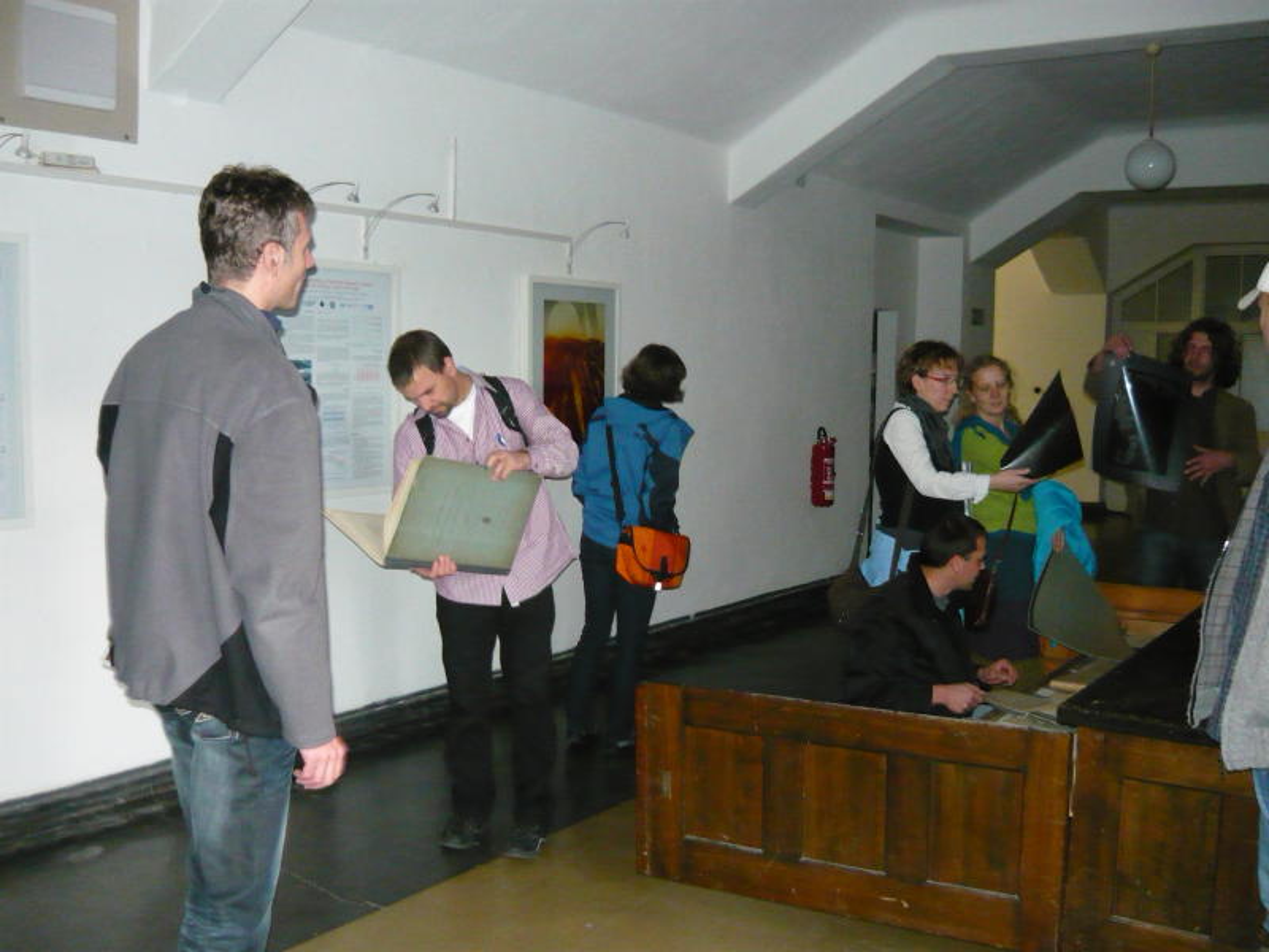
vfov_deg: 42.9
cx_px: 634
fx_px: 1210
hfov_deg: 55.4
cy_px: 476
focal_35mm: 33
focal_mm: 5.5
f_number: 2.8
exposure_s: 1/30
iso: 800
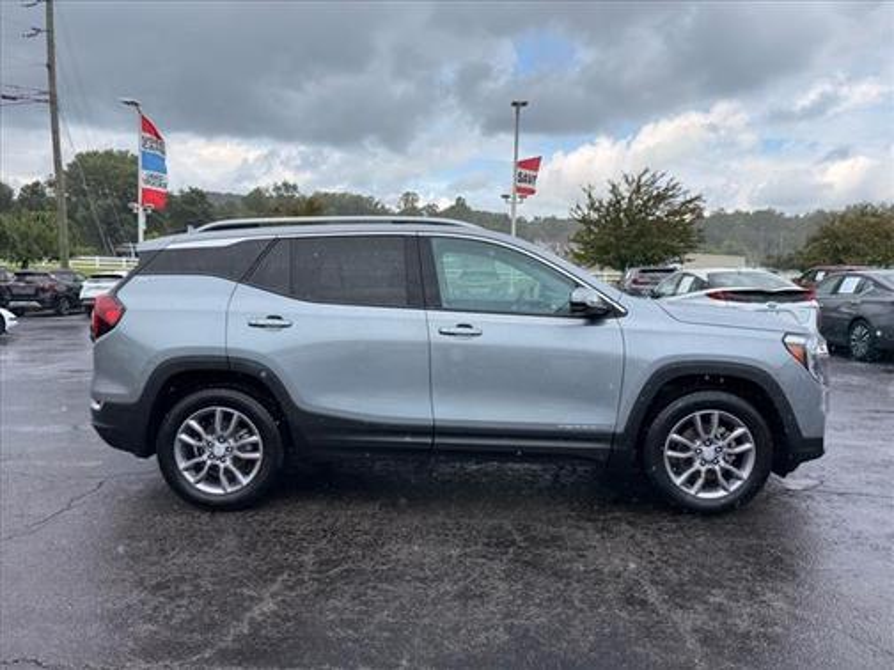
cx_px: 447
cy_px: 335
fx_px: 620
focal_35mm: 24
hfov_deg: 71.6
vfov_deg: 56.8
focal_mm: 6.76
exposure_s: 1/2370
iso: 80
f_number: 1.78
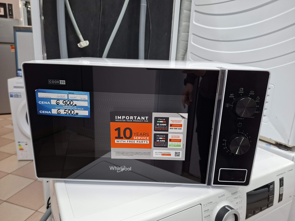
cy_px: 110
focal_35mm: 23
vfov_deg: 58.9
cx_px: 148
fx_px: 196
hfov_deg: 73.9
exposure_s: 1/50
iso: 200
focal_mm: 5.54
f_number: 1.8
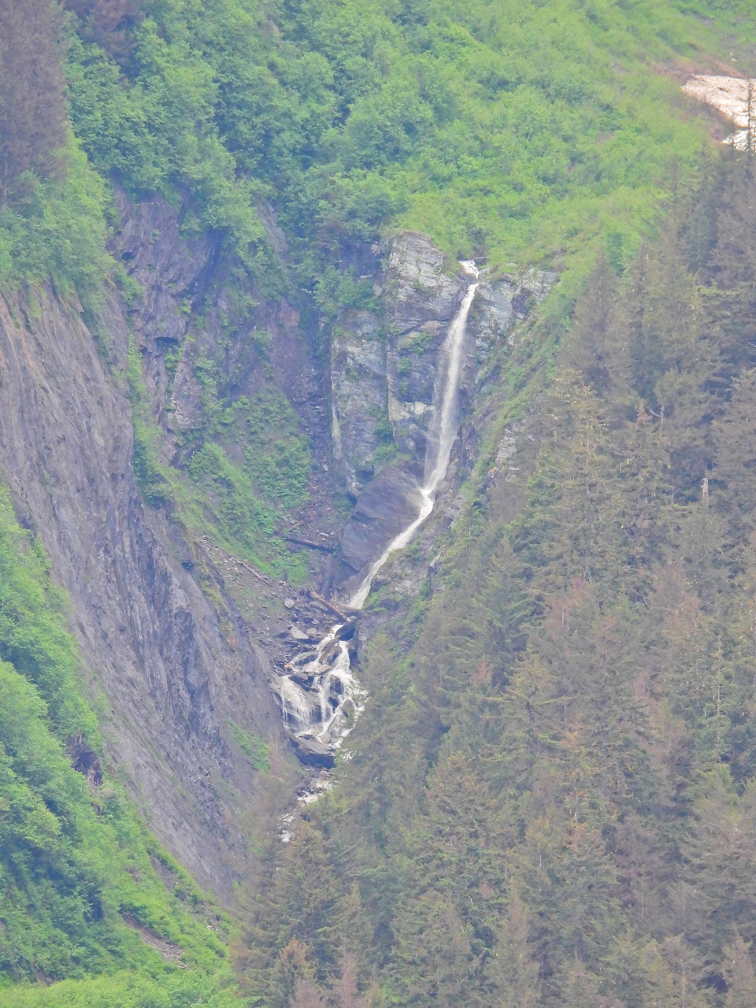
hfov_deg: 1.9
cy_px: 504
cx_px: 378
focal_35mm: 800
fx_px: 23296
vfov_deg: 2.5
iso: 400
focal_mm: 143
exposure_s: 1/320
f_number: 5.6
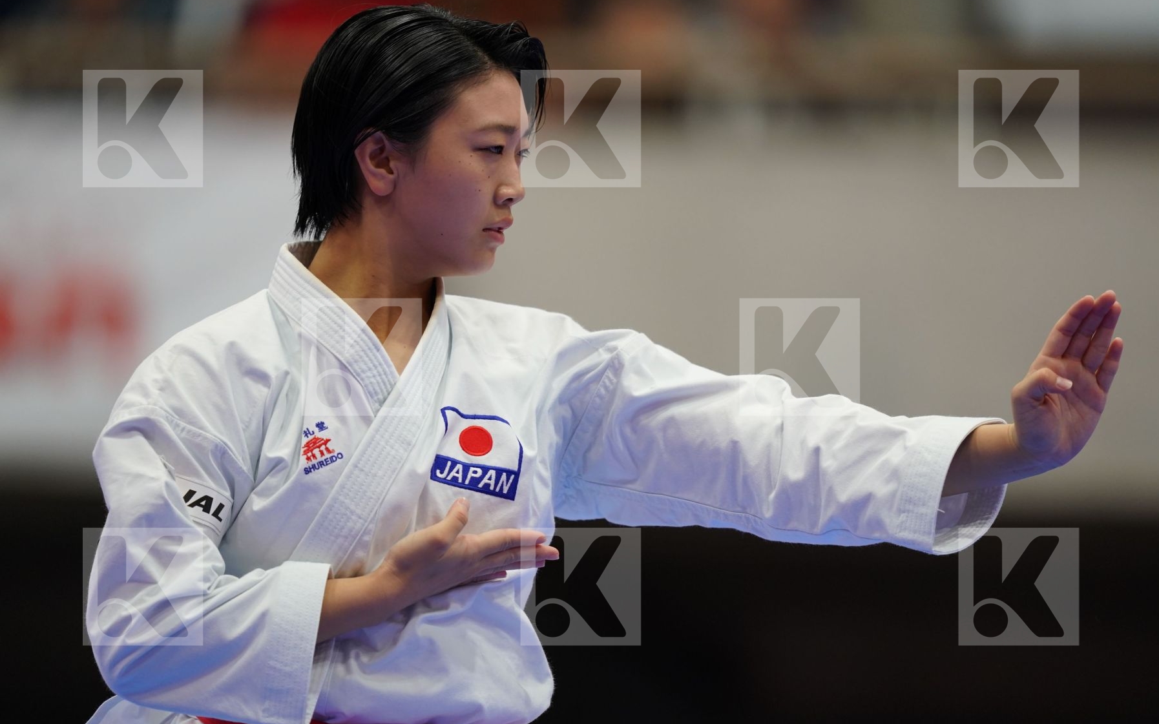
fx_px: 12918
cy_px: 357
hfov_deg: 5.1
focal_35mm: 409
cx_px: 581
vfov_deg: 3.2
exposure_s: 1/400
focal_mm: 400
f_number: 2.8
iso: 1250
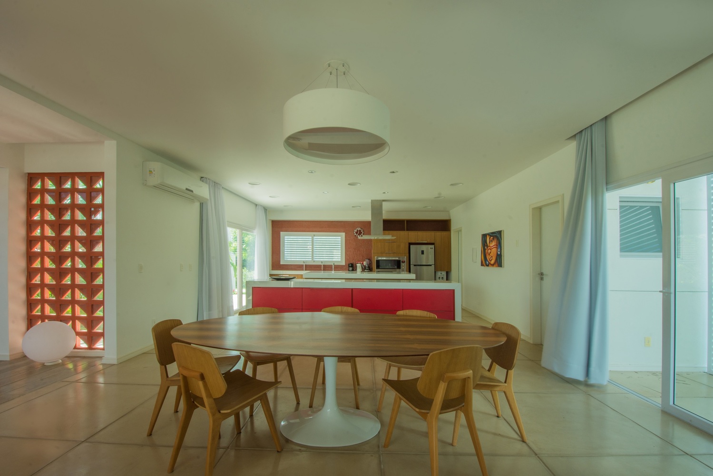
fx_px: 297
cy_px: 238
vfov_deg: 77.3
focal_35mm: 15
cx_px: 356
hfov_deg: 100.4
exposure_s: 1/5
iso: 100
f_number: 18
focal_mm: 10
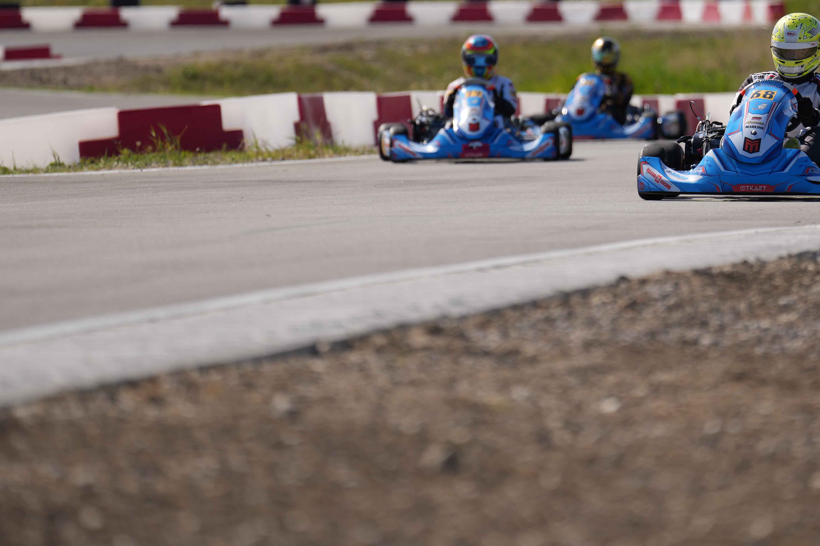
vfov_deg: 4.2
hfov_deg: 6.3
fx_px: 7471
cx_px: 545
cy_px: 107
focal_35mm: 328
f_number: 2.8
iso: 100
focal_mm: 200
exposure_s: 1/2500
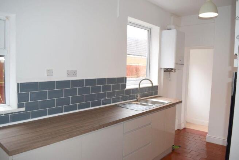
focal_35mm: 27
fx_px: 179
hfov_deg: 67.4
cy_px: 80
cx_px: 120
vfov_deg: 48.0
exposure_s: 1/125
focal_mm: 18
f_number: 5.6
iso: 800
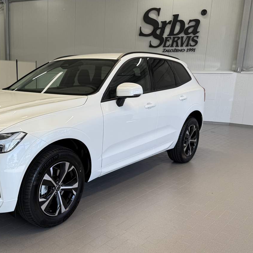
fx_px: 281
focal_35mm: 34
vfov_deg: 48.4
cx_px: 57
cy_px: 139
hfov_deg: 46.3
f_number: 1.78
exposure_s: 1/524
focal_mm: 6.76
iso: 80
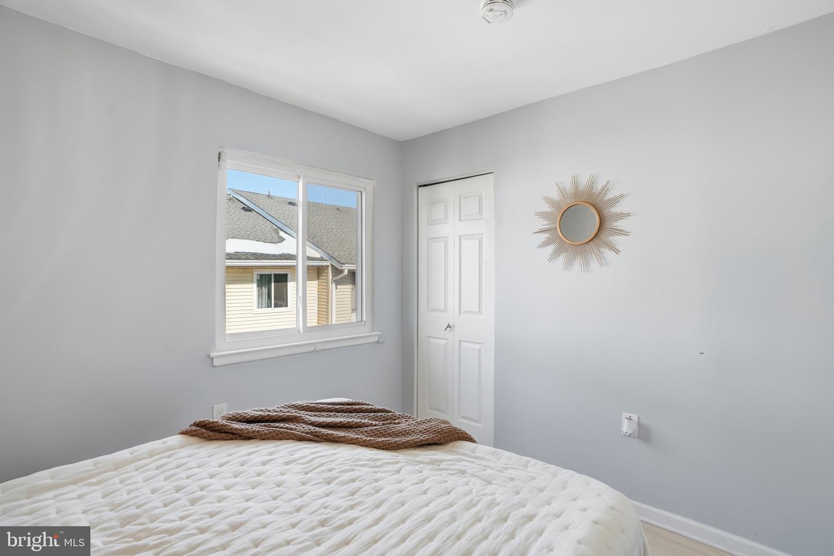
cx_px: 417
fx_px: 371
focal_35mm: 16
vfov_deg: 73.7
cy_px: 278
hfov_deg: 96.8
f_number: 8
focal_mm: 16
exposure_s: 1/320
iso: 400
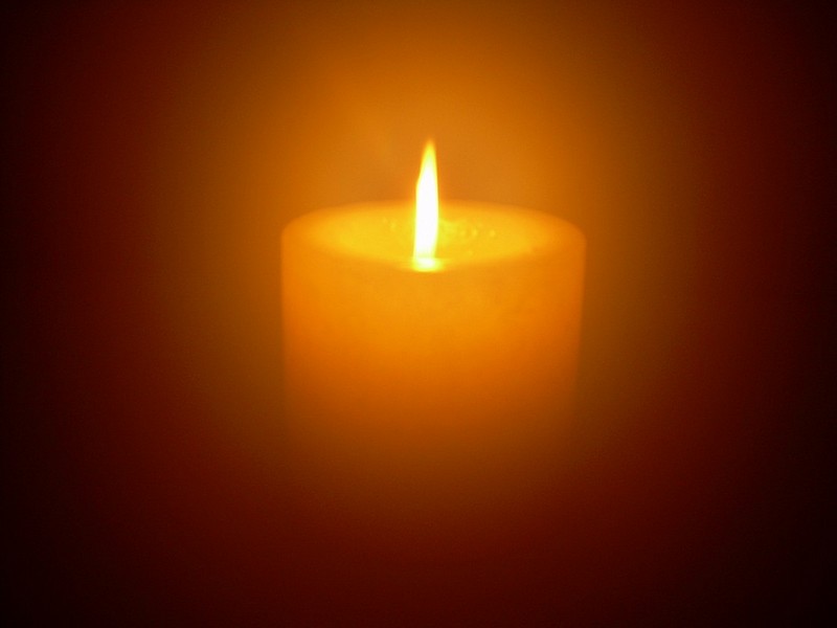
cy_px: 314
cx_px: 418
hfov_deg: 49.0
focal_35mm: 38
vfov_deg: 37.7
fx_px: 919
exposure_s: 1/9.5
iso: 50
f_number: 2.8
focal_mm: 6.3
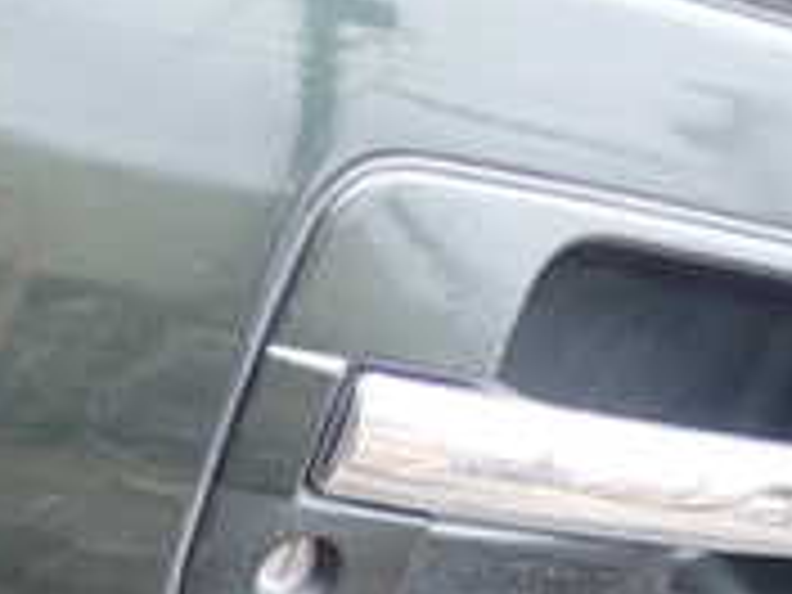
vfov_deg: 14.0
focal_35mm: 102
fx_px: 2334
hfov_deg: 19.0
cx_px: 140
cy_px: 752
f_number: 2.3
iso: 160
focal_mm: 5.4
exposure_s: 1/60
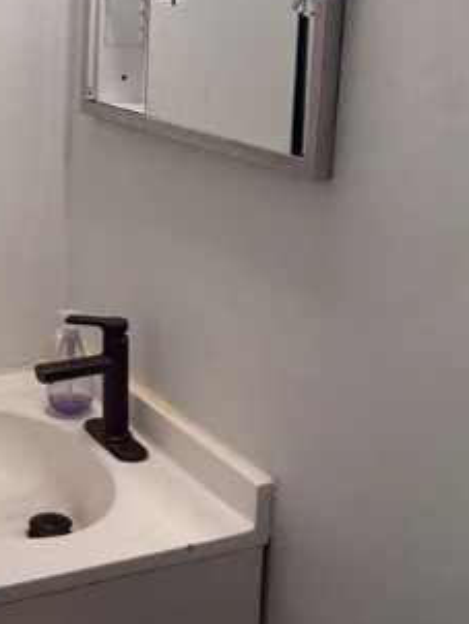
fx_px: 1100
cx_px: 39
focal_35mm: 61
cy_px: 136
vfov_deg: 31.0
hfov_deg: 23.4
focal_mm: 6.76
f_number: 1.78
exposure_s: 1/120
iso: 64
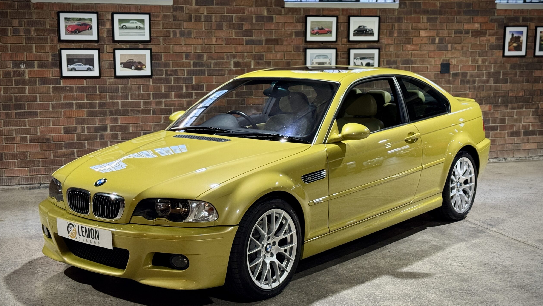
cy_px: 149
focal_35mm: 53
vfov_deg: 22.6
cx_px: 269
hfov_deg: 39.2
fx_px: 763
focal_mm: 6.76
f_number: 1.78
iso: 250
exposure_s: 1/50
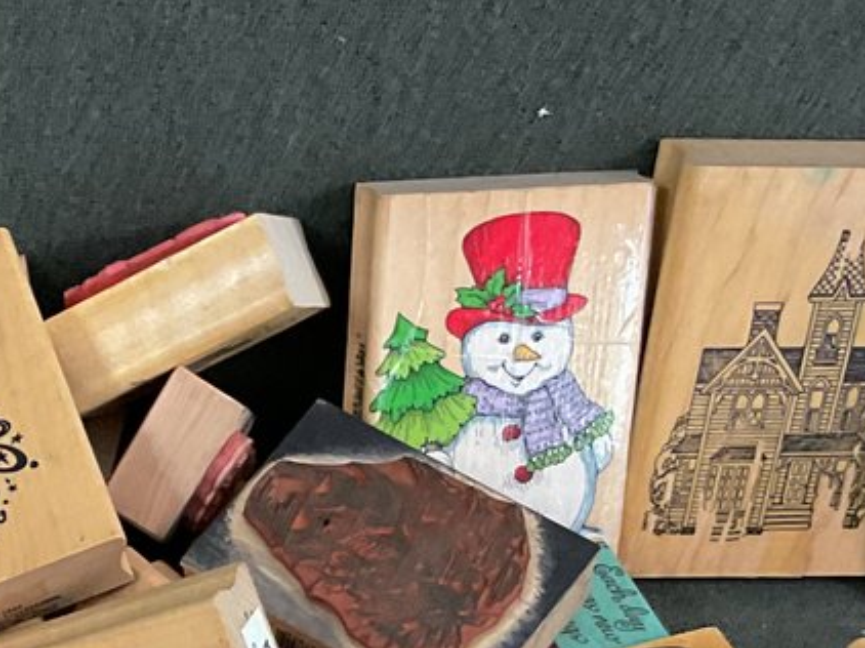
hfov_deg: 18.4
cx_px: -19
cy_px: 1059
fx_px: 2597
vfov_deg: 13.2
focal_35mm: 104
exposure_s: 1/60
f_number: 1.8
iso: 160
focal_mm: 3
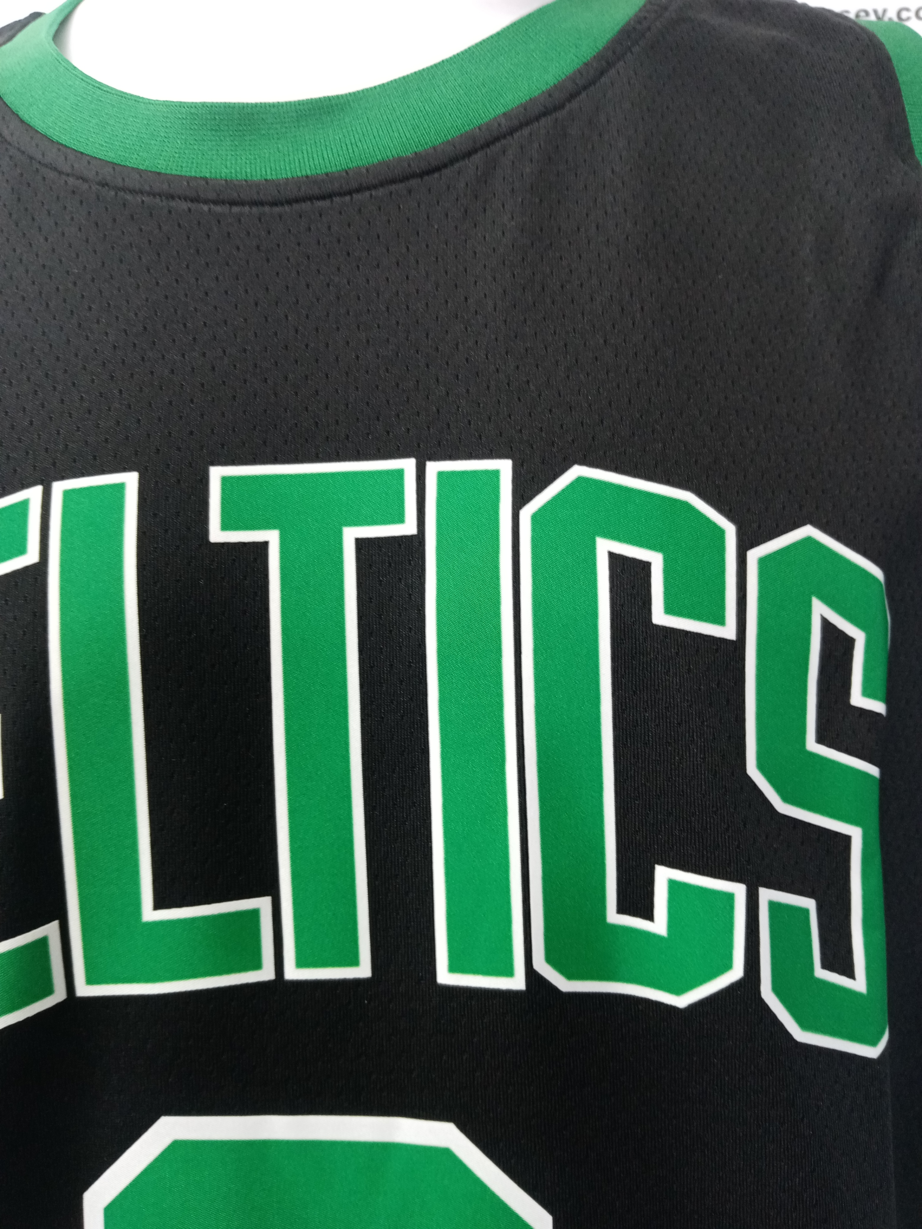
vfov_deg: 67.3
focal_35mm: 26
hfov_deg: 53.1
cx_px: 461
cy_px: 614
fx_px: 923
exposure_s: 1/33.3
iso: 164
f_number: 1.8
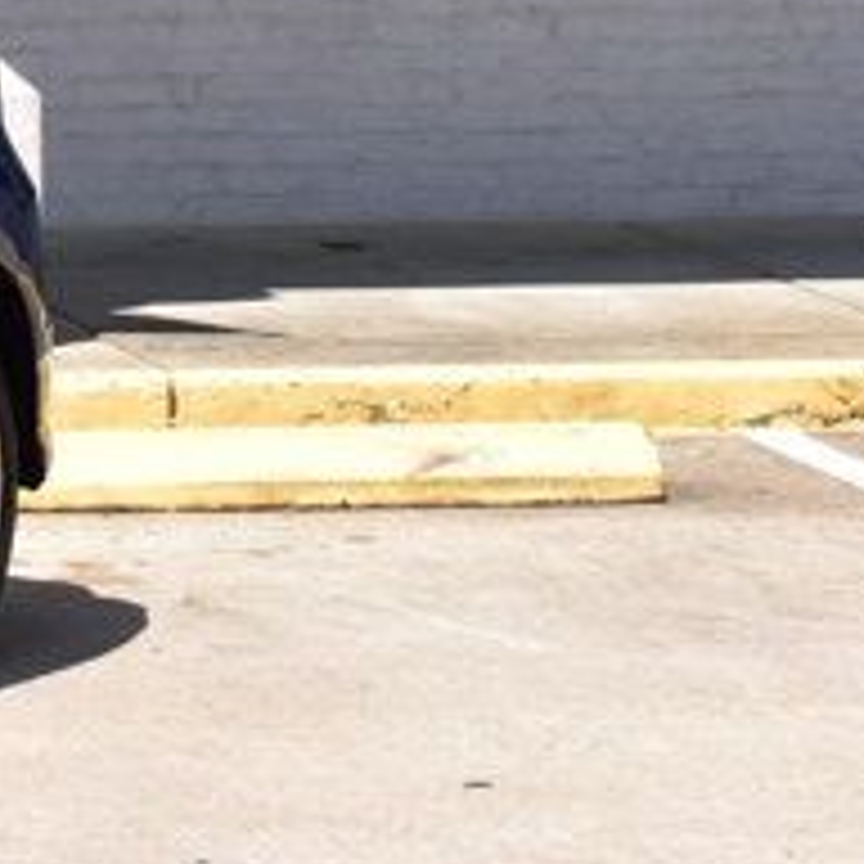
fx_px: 6128
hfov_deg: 7.6
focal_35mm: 217
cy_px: -194
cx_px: -1156
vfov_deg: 8.0
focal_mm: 32
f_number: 11
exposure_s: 1/400
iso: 400
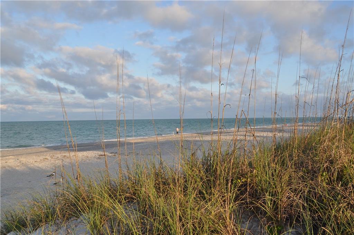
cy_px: 118
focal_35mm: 30
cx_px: 177
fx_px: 294
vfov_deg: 43.5
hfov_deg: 62.0
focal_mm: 20
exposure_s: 1/250
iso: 200
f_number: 8
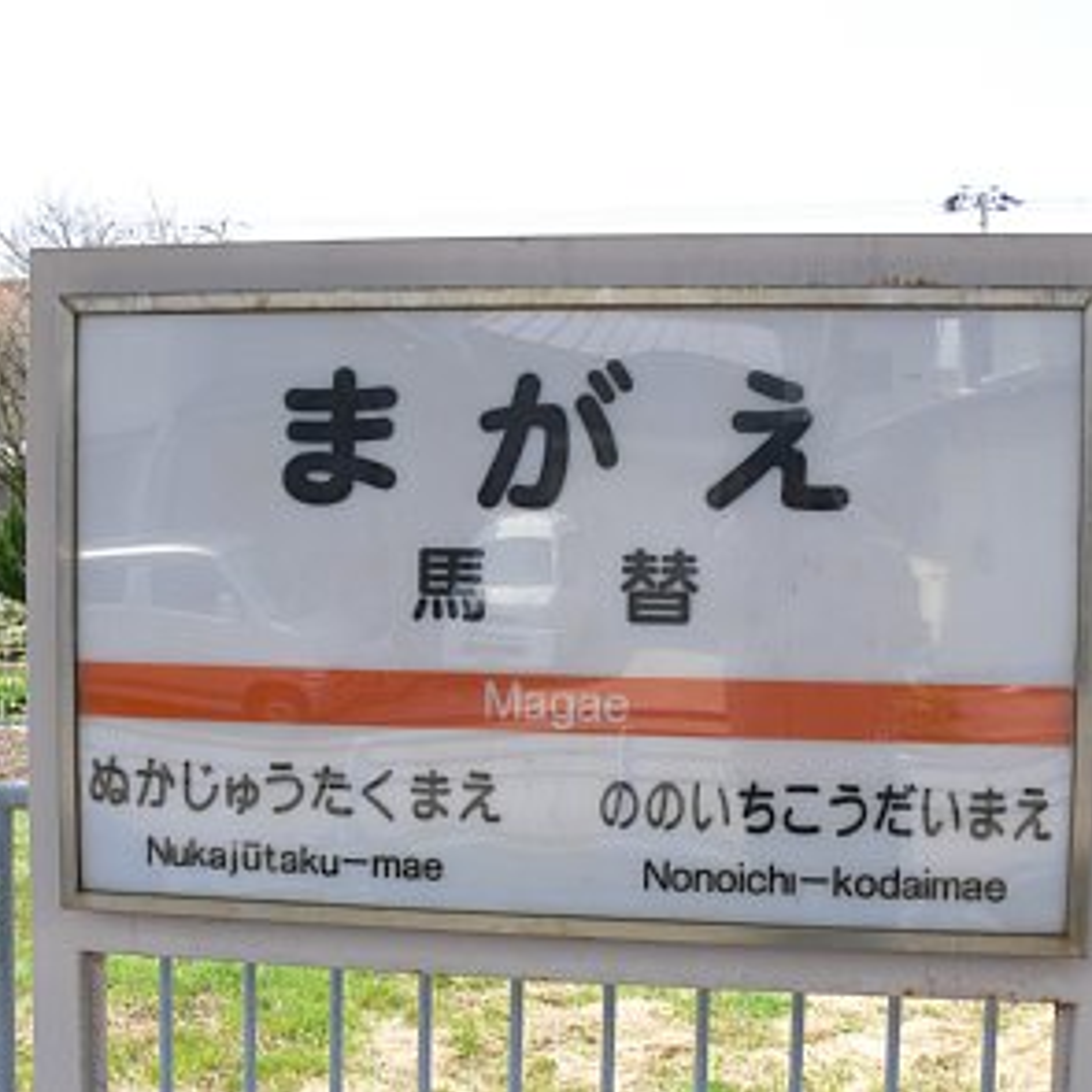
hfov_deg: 40.0
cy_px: 544
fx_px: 1499
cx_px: 537
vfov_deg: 40.0
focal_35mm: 42
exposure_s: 1/125
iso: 80
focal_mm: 7.4
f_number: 5
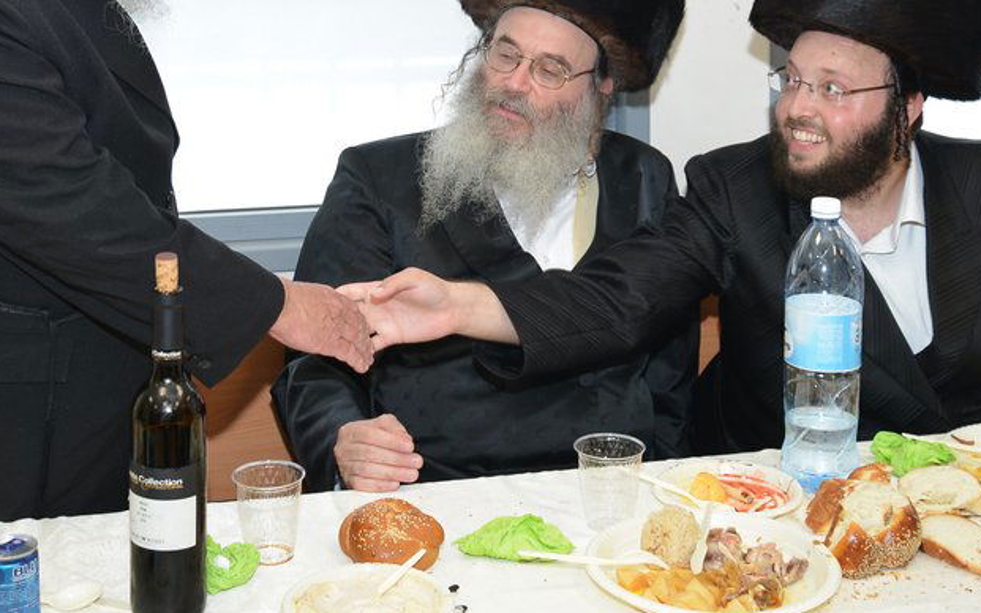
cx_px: 384
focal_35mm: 63
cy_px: -13
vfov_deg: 19.9
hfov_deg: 32.4
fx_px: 1684
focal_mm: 32
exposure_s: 1/100
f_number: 5.6
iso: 640
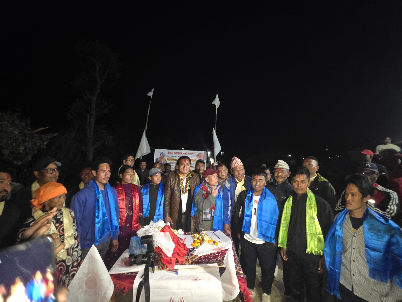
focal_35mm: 13
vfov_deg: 89.9
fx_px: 151
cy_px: 151
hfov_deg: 106.2
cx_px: 201
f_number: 1.9
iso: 3200
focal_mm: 2.2
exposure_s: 1/8
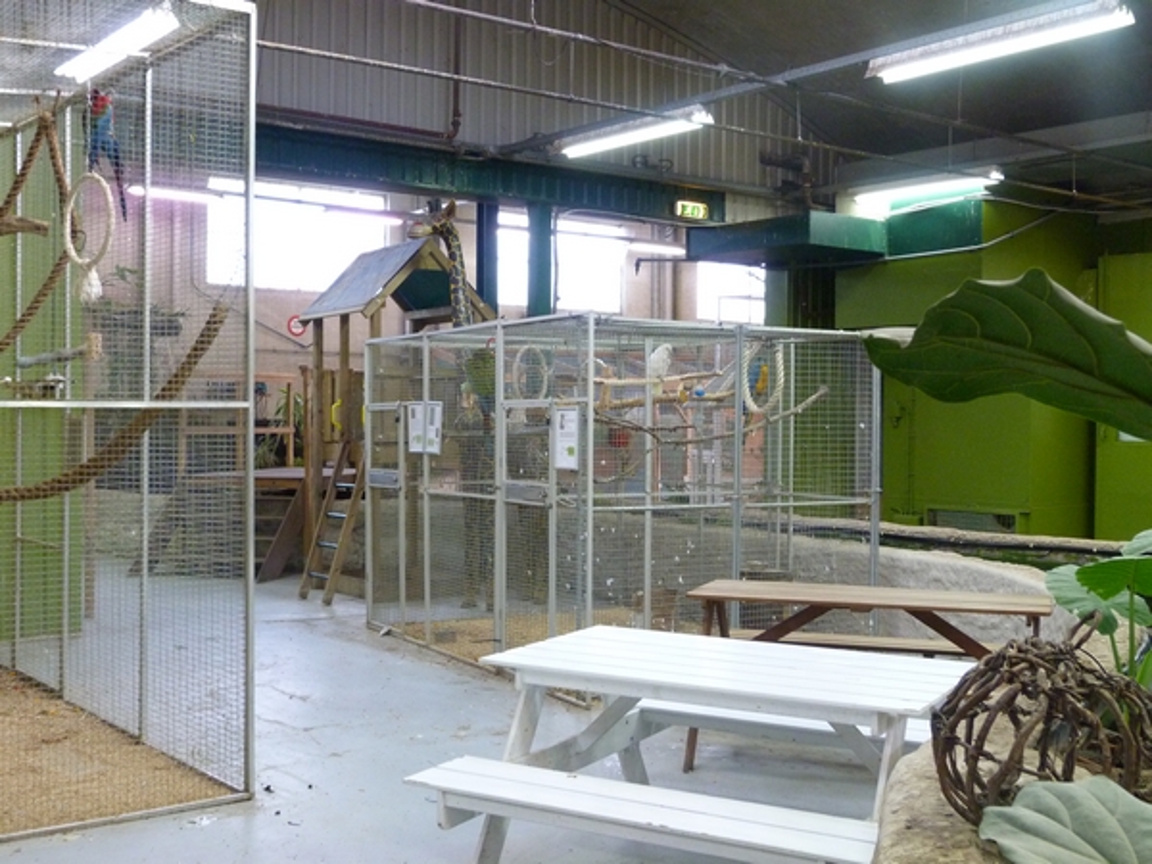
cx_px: 576
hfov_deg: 47.9
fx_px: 1298
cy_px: 432
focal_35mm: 39
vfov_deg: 36.8
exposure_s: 1/20
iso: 400
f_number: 3.6
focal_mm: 7.1
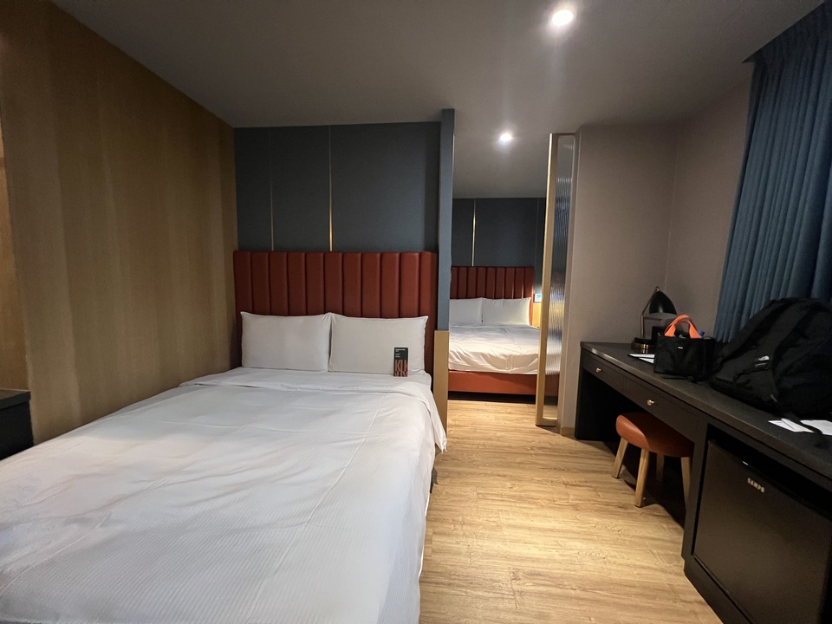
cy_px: 312
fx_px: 312
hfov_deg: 106.2
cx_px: 416
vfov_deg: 89.9
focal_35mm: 13
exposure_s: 1/60
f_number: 1.8
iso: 800
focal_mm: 1.57
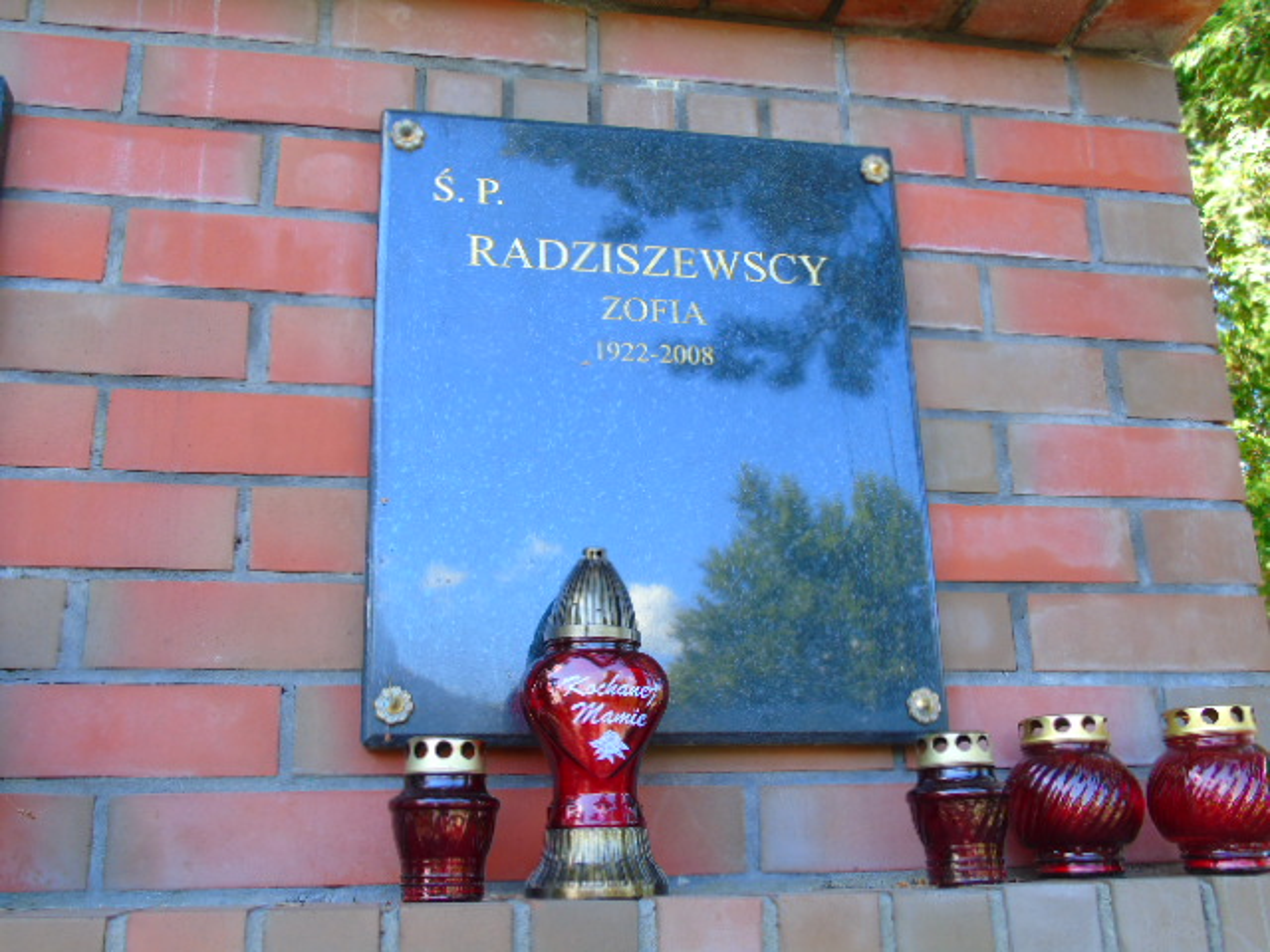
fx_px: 1247
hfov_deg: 54.0
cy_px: 476
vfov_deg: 41.8
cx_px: 635
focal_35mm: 34
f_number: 3.8
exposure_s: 1/30
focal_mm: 6.1
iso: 80
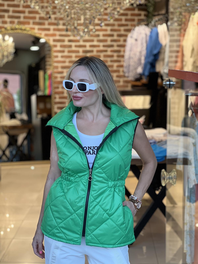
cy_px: 132
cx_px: 99
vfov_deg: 25.3
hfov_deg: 19.1
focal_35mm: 77
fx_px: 587
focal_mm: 9
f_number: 2.8
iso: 125
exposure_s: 1/100
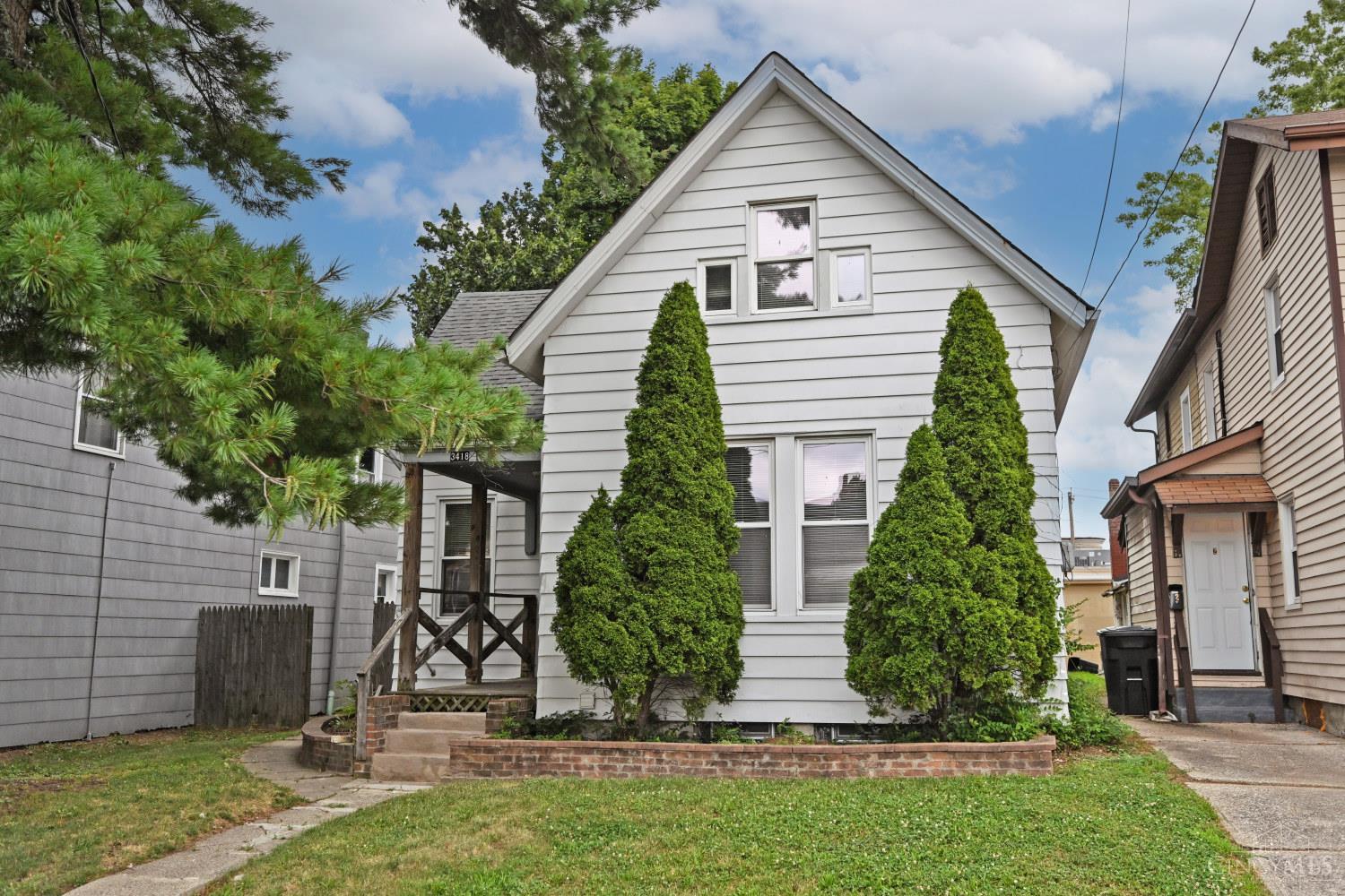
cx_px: 672
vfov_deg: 43.6
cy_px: 448
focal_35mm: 30
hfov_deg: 61.9
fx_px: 1121
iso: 400
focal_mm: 30
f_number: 4
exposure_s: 1/250
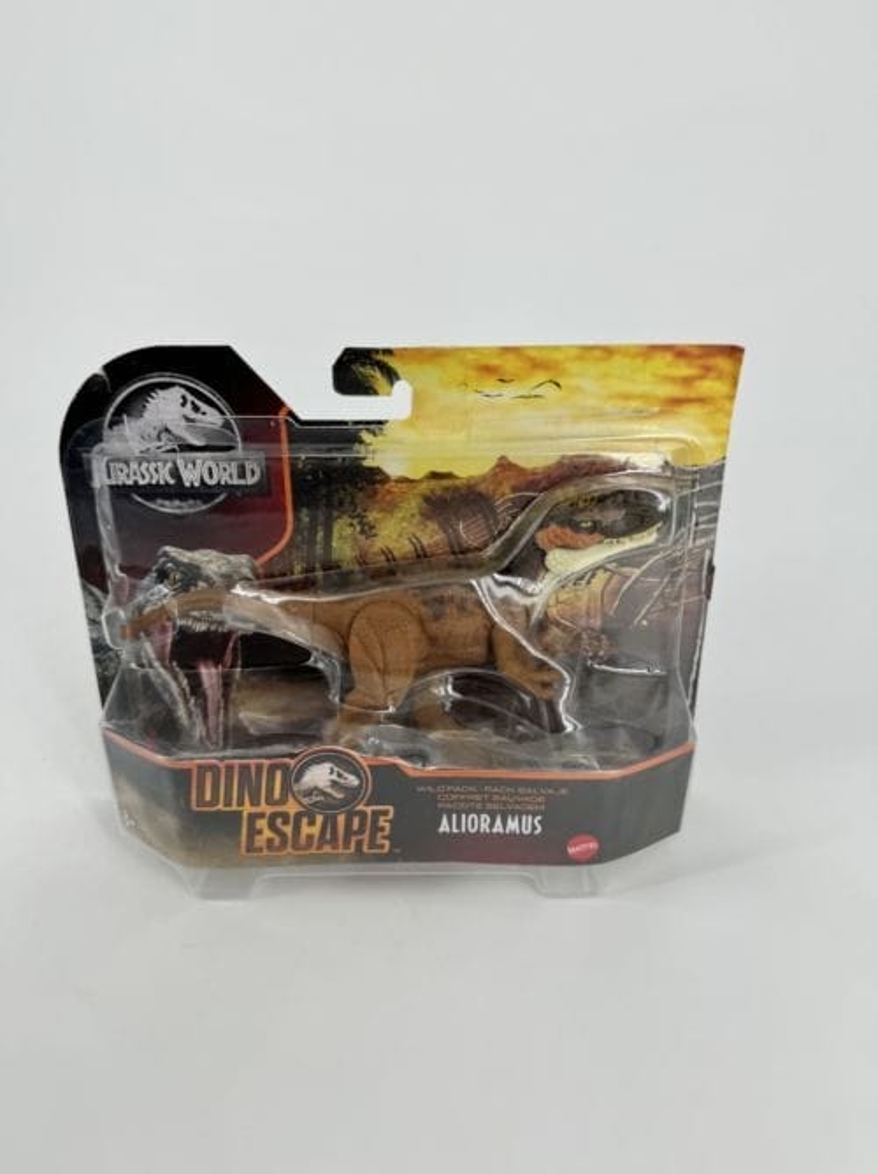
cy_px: 587
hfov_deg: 56.7
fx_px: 813
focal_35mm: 24
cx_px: 439
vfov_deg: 71.7
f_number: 1.78
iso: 80
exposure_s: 1/1366
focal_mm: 6.76
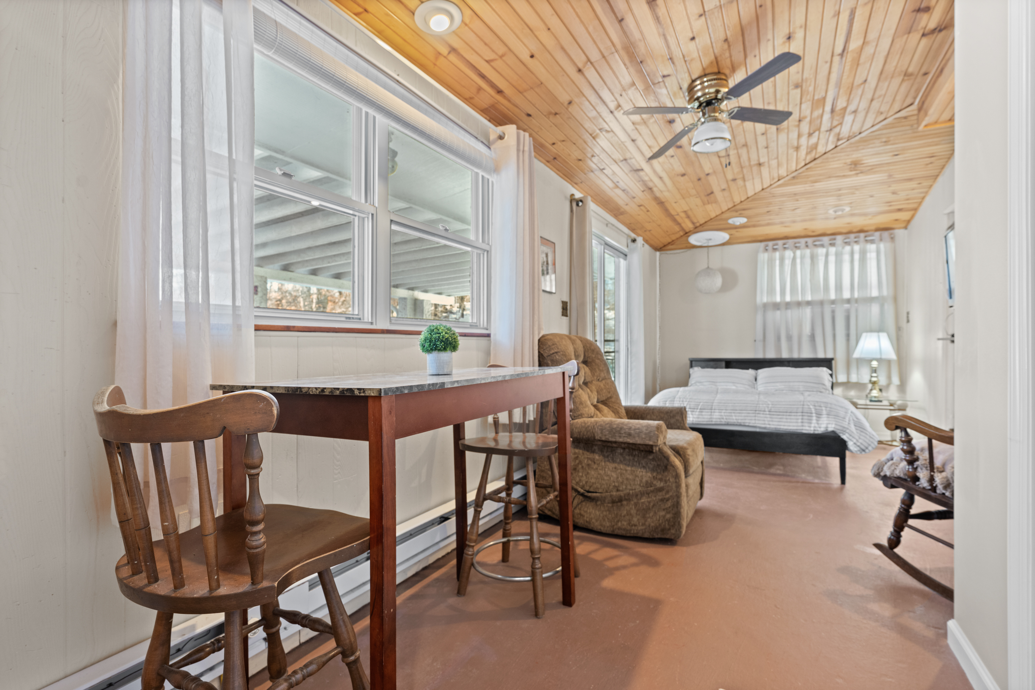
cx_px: 518
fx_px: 474
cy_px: 345
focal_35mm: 16
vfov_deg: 72.1
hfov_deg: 95.0
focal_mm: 16.5
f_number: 6.3
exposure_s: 1/2.5
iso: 500
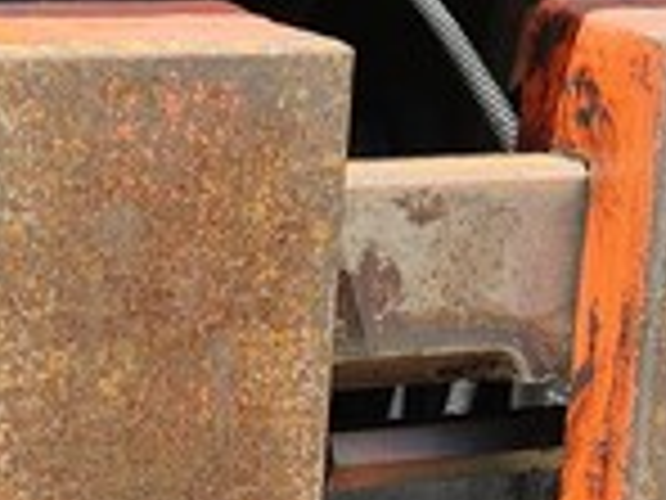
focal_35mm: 155
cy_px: 604
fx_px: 2982
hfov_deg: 12.7
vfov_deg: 9.4
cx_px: 135
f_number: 1.8
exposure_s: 1/705
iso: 20
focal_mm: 5.4
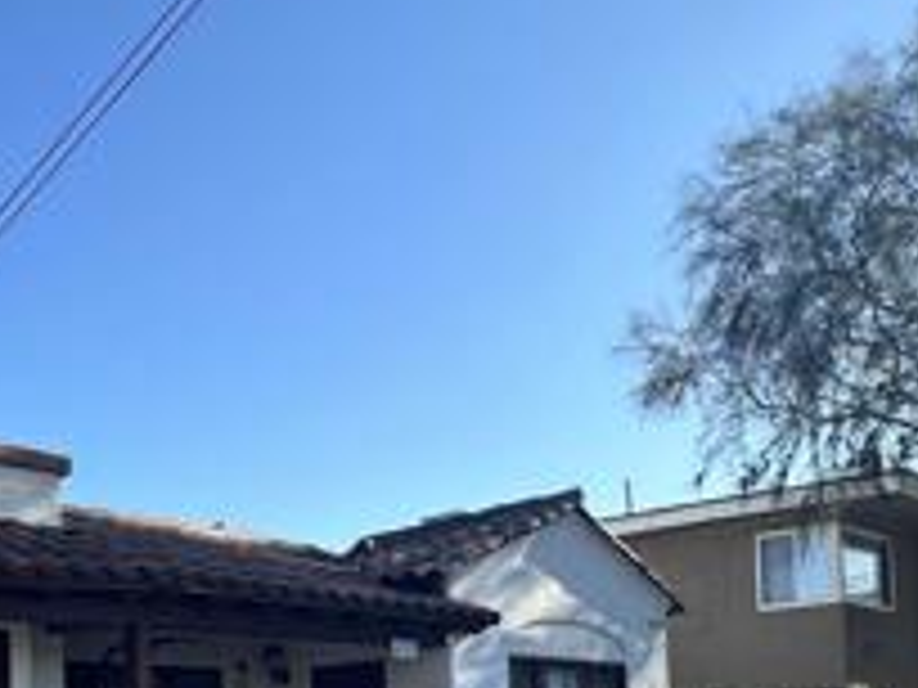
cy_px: 719
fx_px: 1167
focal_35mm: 44
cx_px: 108
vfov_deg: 30.1
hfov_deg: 40.1
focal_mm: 2.22
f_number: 2.2
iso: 40
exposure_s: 1/988
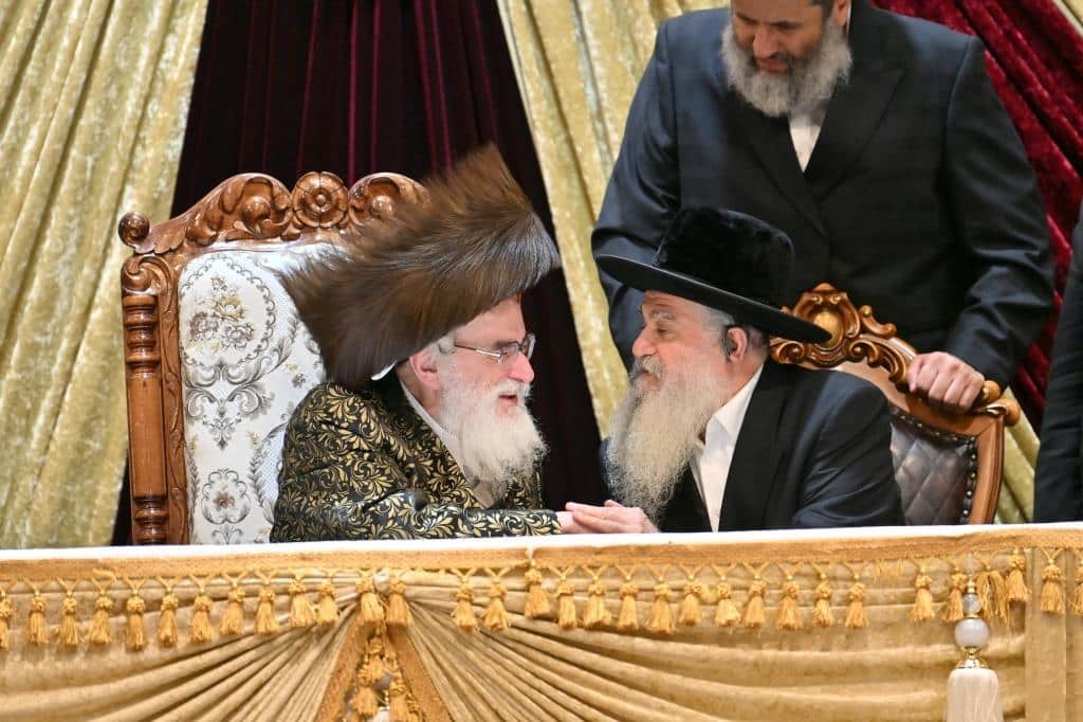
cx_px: 542
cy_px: 361
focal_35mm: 300
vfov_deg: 4.6
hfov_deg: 6.9
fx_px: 9022
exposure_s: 1/200
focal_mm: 200
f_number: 2.8
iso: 400
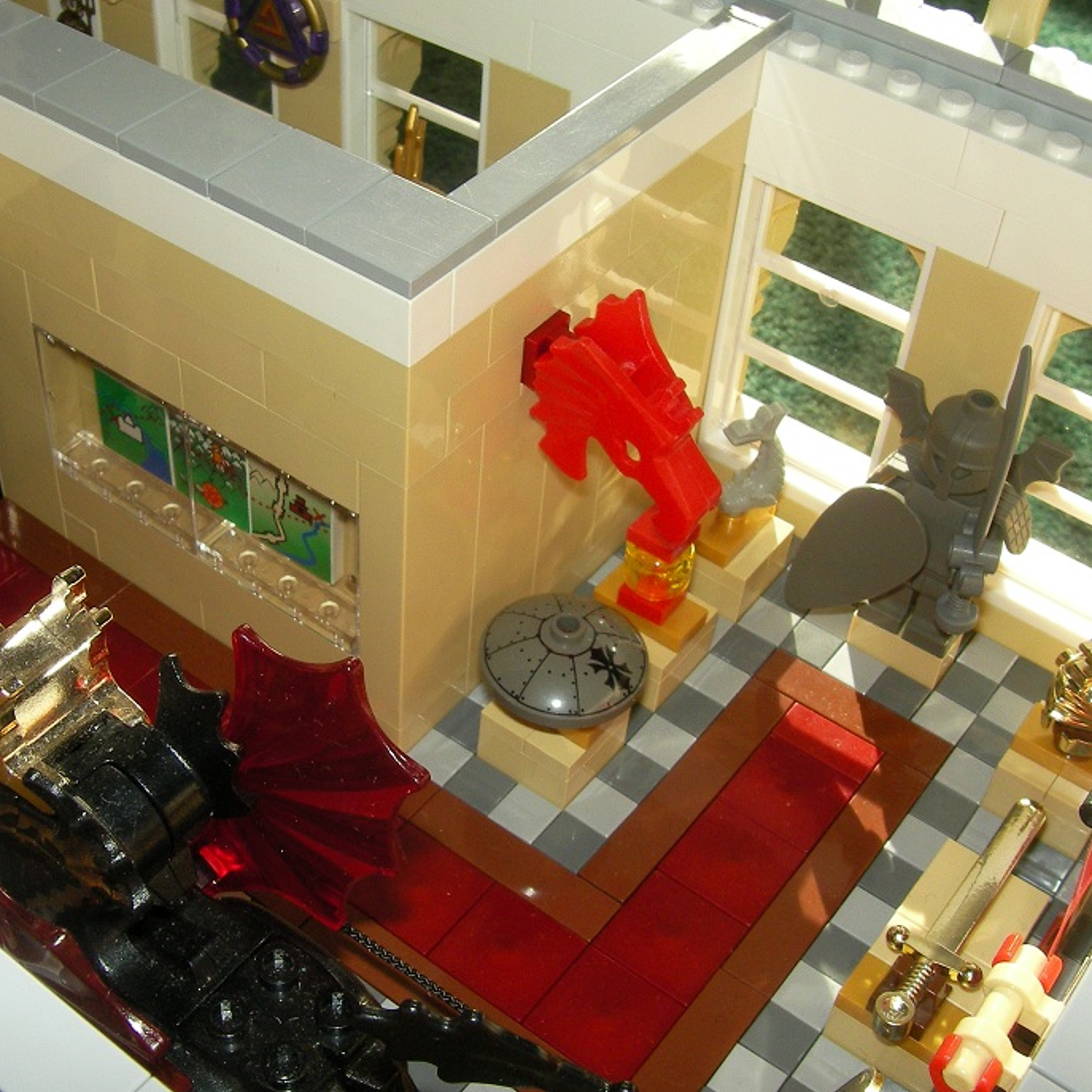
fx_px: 1606
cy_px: 545
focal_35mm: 45
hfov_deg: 37.4
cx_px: 436
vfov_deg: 37.6
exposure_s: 1/30
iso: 100
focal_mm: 6.3
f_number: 6.6
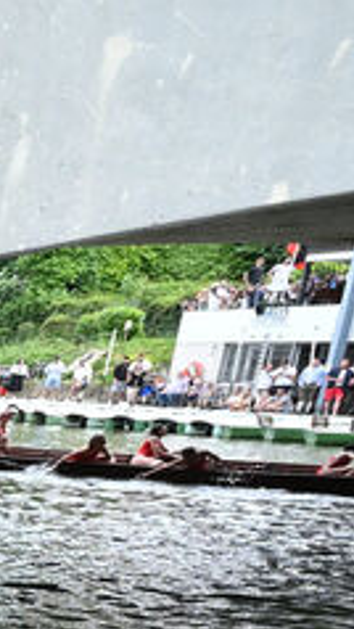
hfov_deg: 8.0
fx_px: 1234
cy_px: 628
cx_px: -1102
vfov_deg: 27.0
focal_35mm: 74
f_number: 4
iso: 800
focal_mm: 14
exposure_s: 1/1600
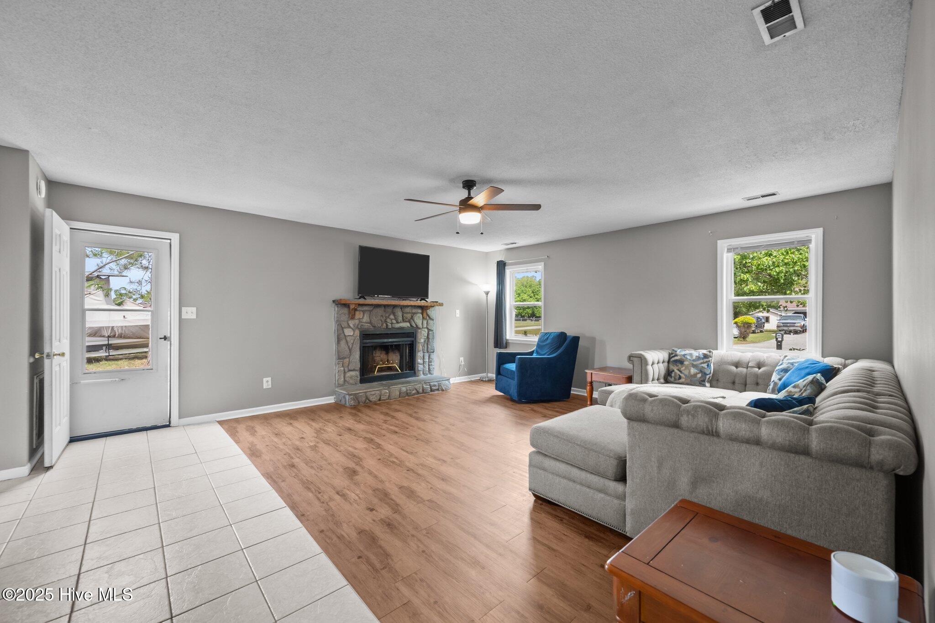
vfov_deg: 81.2
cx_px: 468
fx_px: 364
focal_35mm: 14
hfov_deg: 104.3
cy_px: 312
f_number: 7.1
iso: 640
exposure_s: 1/5
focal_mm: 14
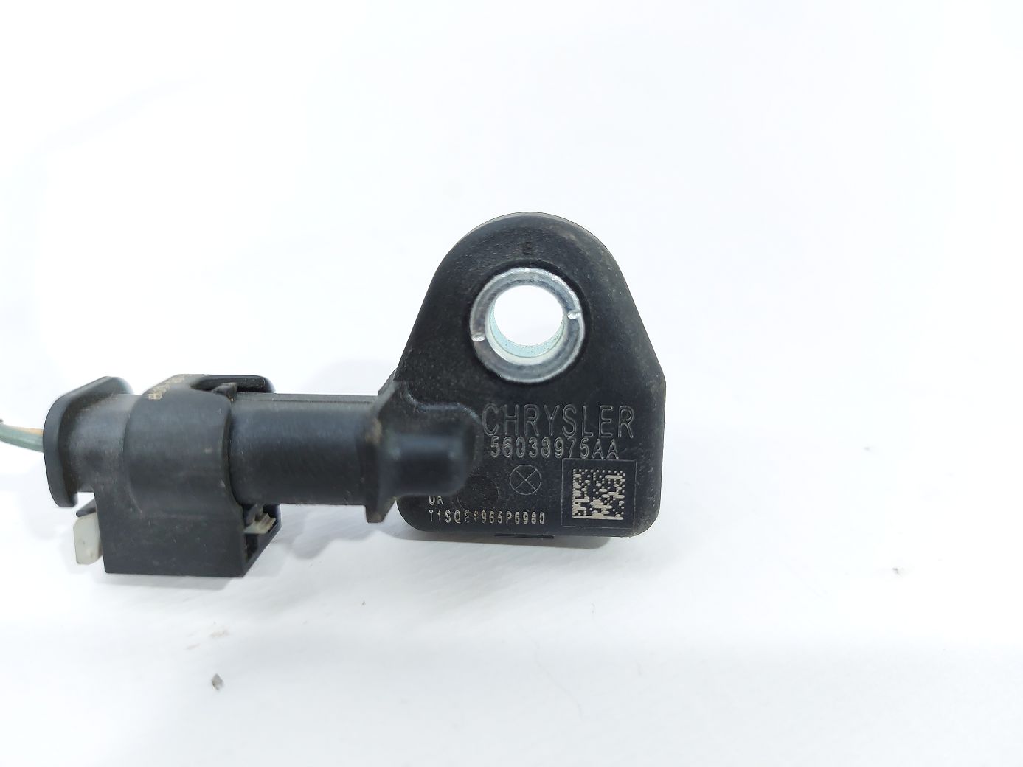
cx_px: 512
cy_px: 384
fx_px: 709
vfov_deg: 56.8
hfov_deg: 71.6
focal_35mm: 24
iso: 80
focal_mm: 5.23
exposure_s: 1/50
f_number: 1.8
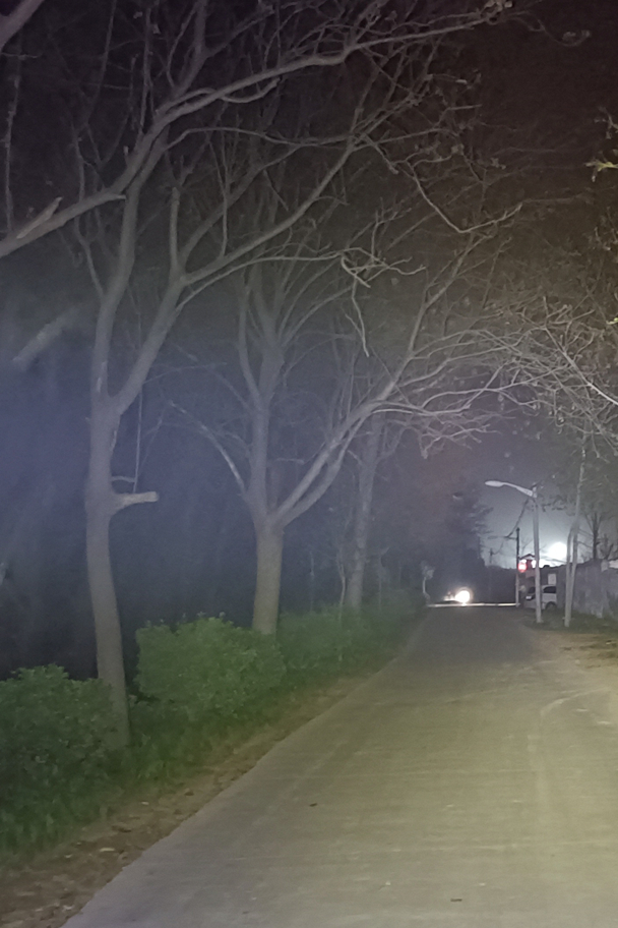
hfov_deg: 23.3
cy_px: 548
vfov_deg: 35.0
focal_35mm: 57
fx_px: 1468
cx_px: 535
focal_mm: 4.71
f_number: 1.89
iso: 12888
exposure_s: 1/11.1
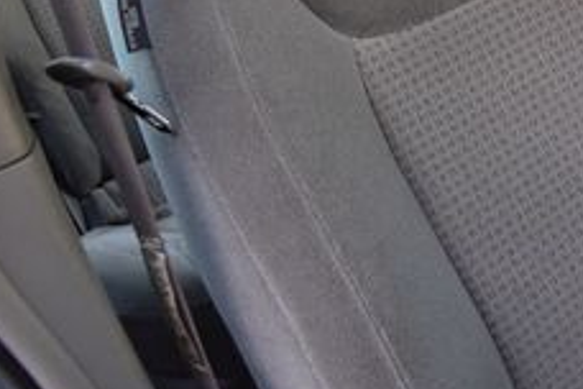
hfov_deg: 20.6
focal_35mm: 88
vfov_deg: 14.9
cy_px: -100
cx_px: 803
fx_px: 1432
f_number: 6.3
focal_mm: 21
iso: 500
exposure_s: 1/15
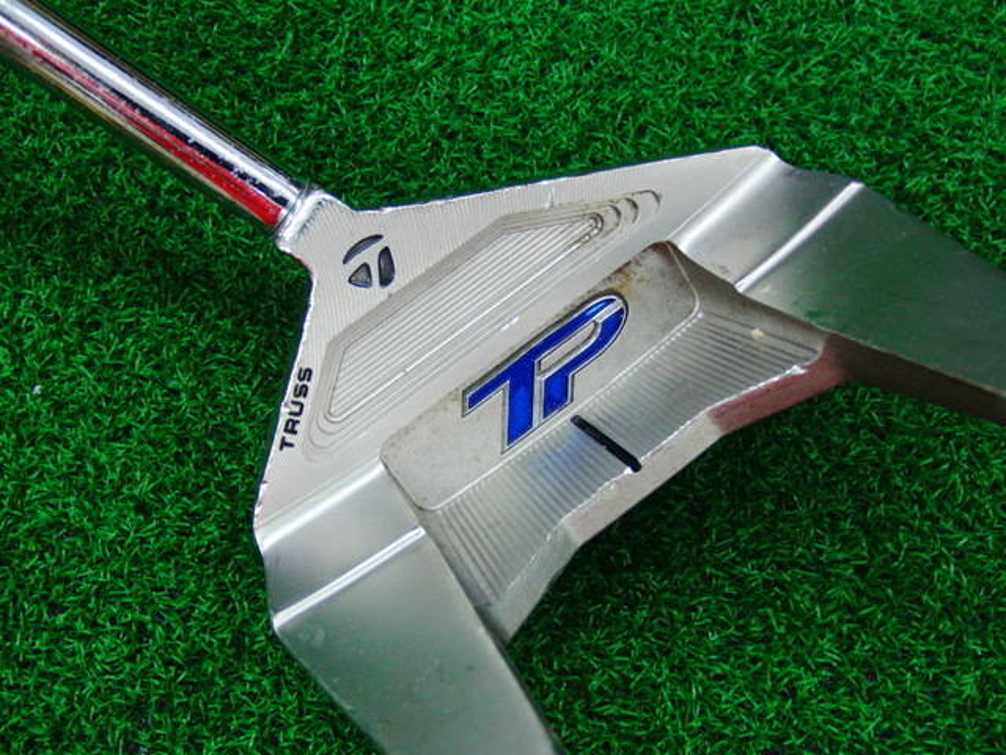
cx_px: 503
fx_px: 1075
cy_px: 378
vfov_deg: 38.7
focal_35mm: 37
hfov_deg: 50.1
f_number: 3.6
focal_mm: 6.42
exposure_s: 1/60
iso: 400
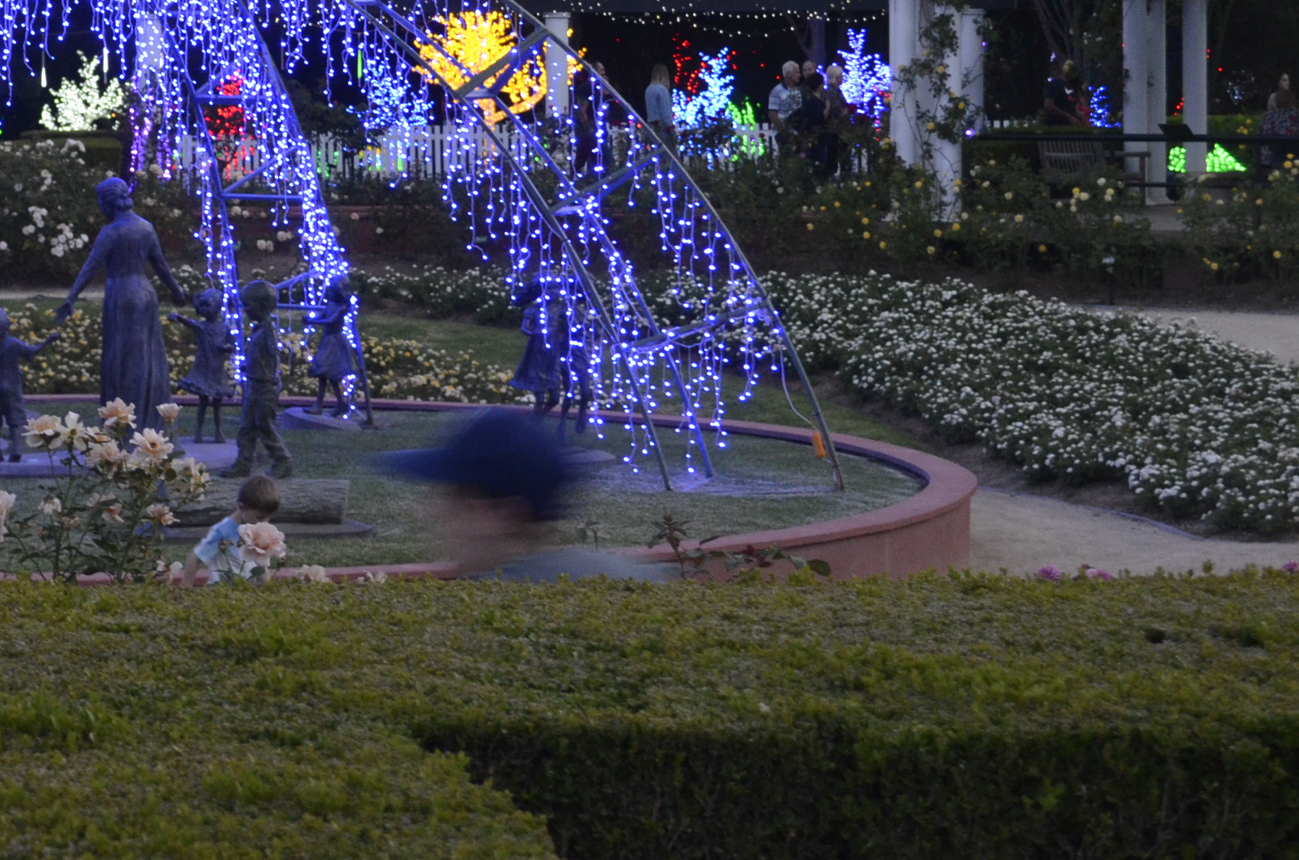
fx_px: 3781
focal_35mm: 105
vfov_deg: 12.8
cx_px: 261
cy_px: 33
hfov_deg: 19.3
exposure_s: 1/30
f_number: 5
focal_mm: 34
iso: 1250
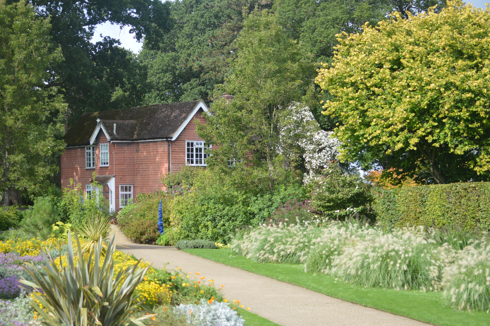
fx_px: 1136
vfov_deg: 16.4
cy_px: 164
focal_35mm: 84
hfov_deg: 24.3
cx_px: 243
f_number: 5
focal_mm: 55
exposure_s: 1/1000
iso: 400
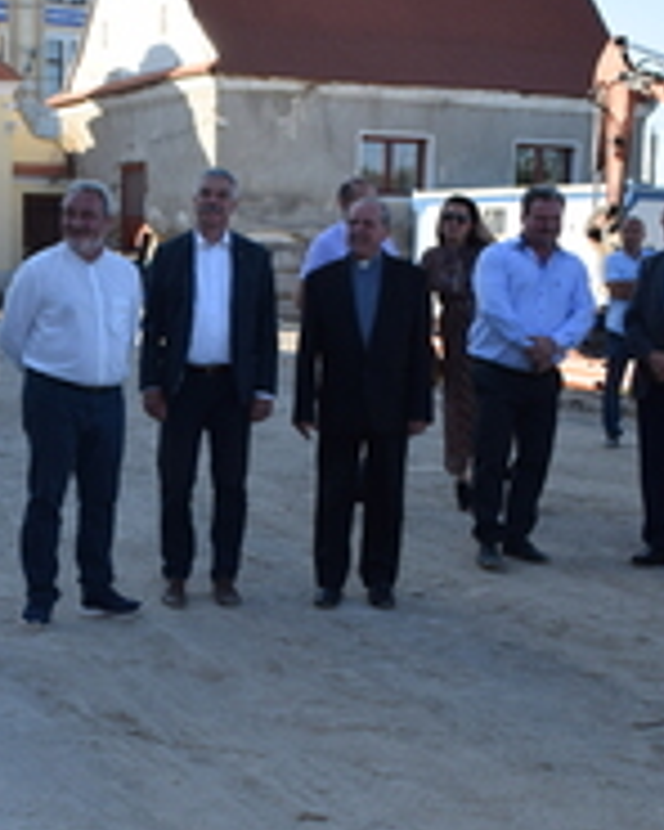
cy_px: 462
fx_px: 1621
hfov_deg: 22.6
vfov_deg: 28.7
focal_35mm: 66
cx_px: 83
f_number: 6.3
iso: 100
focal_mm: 22
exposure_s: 1/160
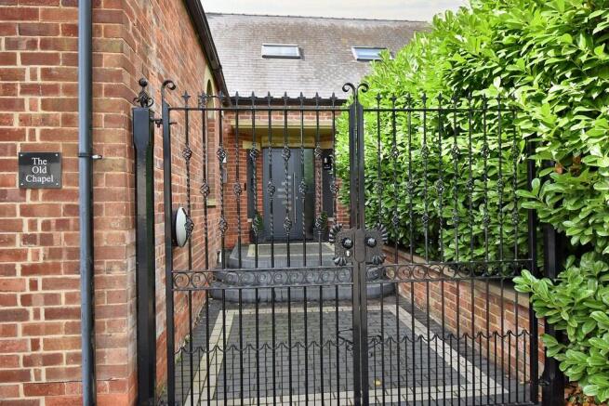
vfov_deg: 59.5
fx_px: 355
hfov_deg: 81.2
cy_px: 203
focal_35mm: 21
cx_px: 304
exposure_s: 1/125
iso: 100
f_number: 5.3
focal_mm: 14
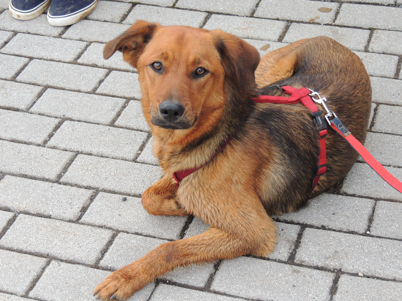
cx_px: 201
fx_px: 987
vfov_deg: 17.4
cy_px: 150
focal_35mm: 85
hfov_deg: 23.0
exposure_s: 1/400
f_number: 4
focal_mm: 15.1
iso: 280
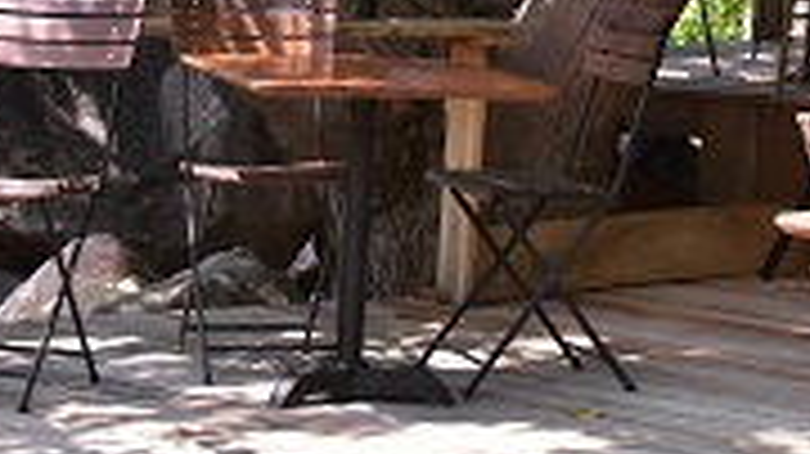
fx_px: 3306
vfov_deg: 7.6
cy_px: -346
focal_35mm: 154
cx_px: 414
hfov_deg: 14.0
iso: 3200
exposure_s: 1/1250
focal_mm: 44
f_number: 9
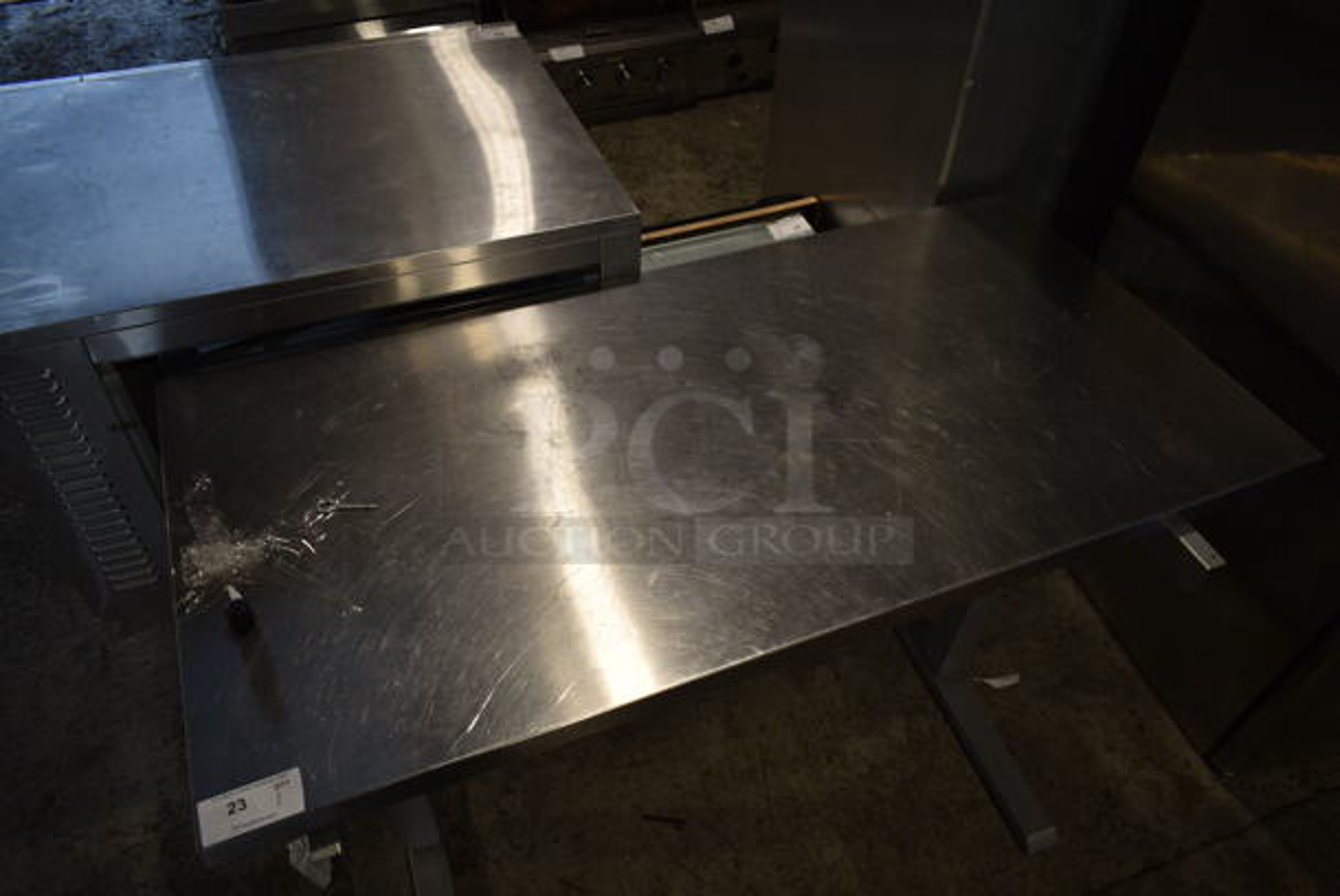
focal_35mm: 27
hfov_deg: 67.3
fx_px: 1006
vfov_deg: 48.0
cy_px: 448
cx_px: 670
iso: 100
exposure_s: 1/50
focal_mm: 18
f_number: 3.5
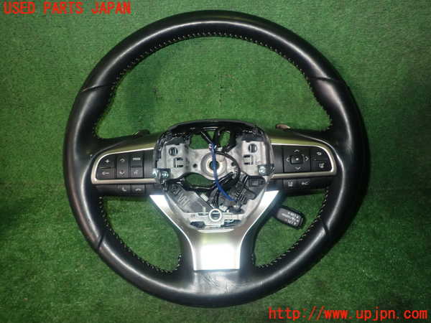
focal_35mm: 25
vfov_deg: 54.9
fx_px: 311
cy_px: 162
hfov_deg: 69.4
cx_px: 216
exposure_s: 1/30
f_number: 5.6
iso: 250
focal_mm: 4.5
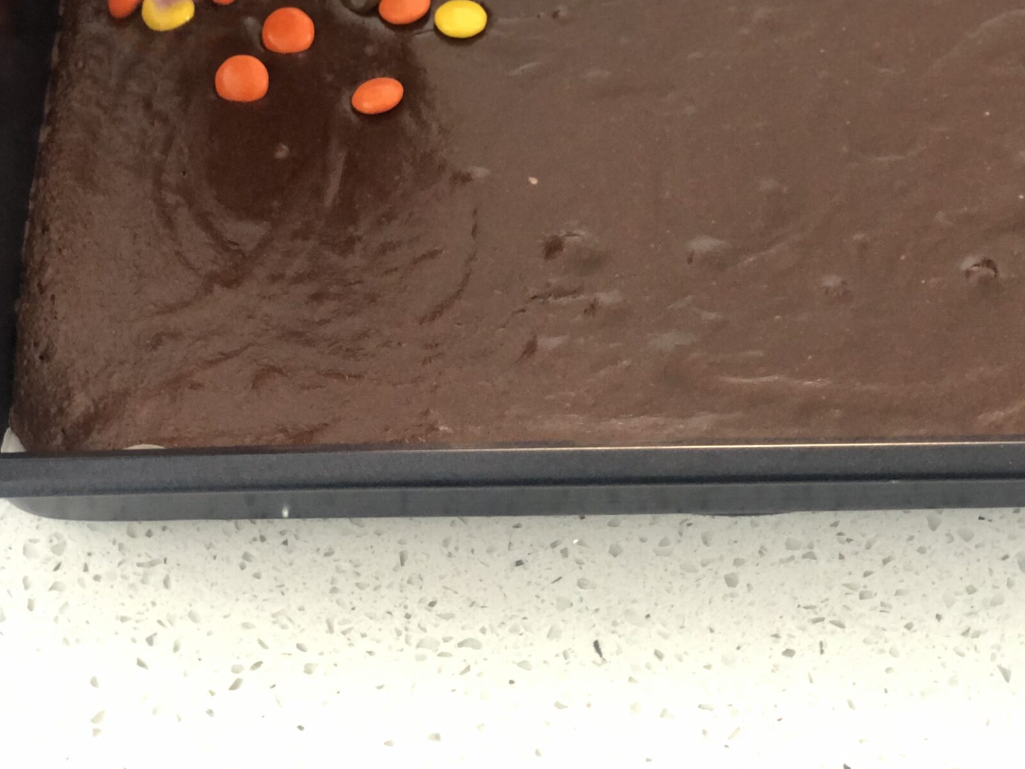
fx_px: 2458
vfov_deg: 17.7
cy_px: 192
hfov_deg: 23.5
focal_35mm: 83
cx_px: 681
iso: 200
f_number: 2.4
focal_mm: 6
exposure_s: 1/8
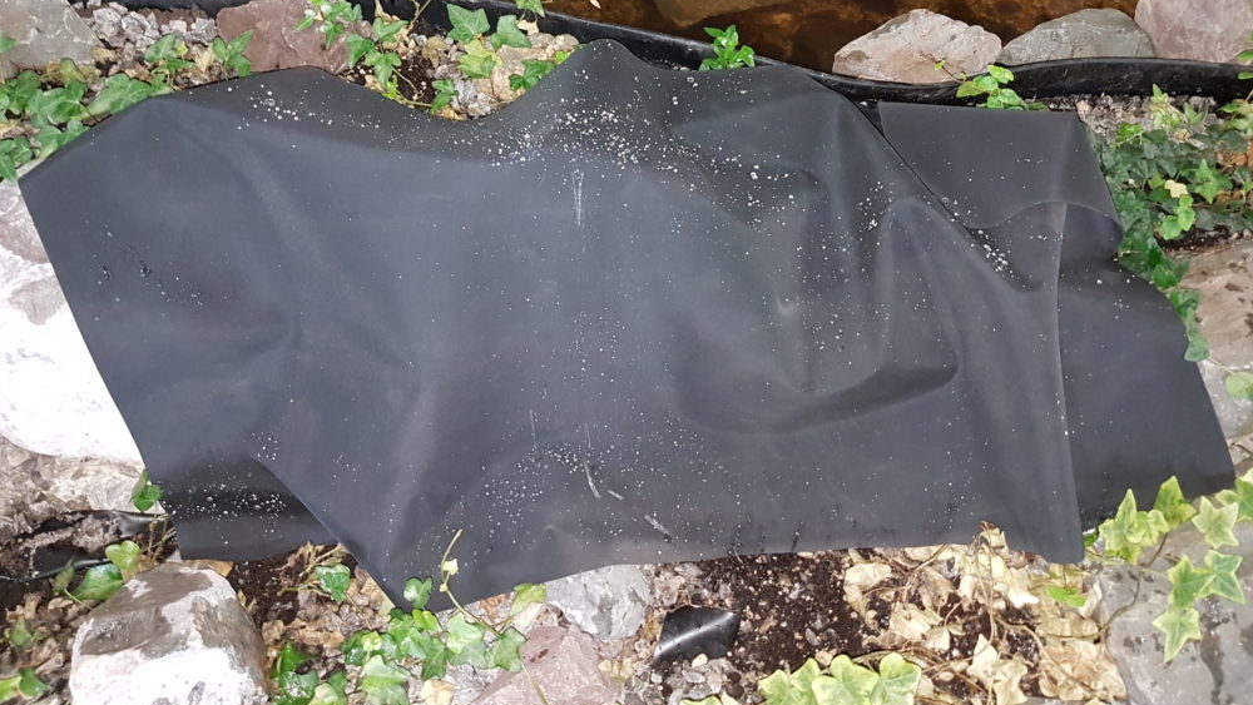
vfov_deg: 39.7
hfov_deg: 66.1
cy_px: 232
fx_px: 964
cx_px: 632
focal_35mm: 29
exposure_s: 1/15
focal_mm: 4.2
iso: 200
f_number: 1.7
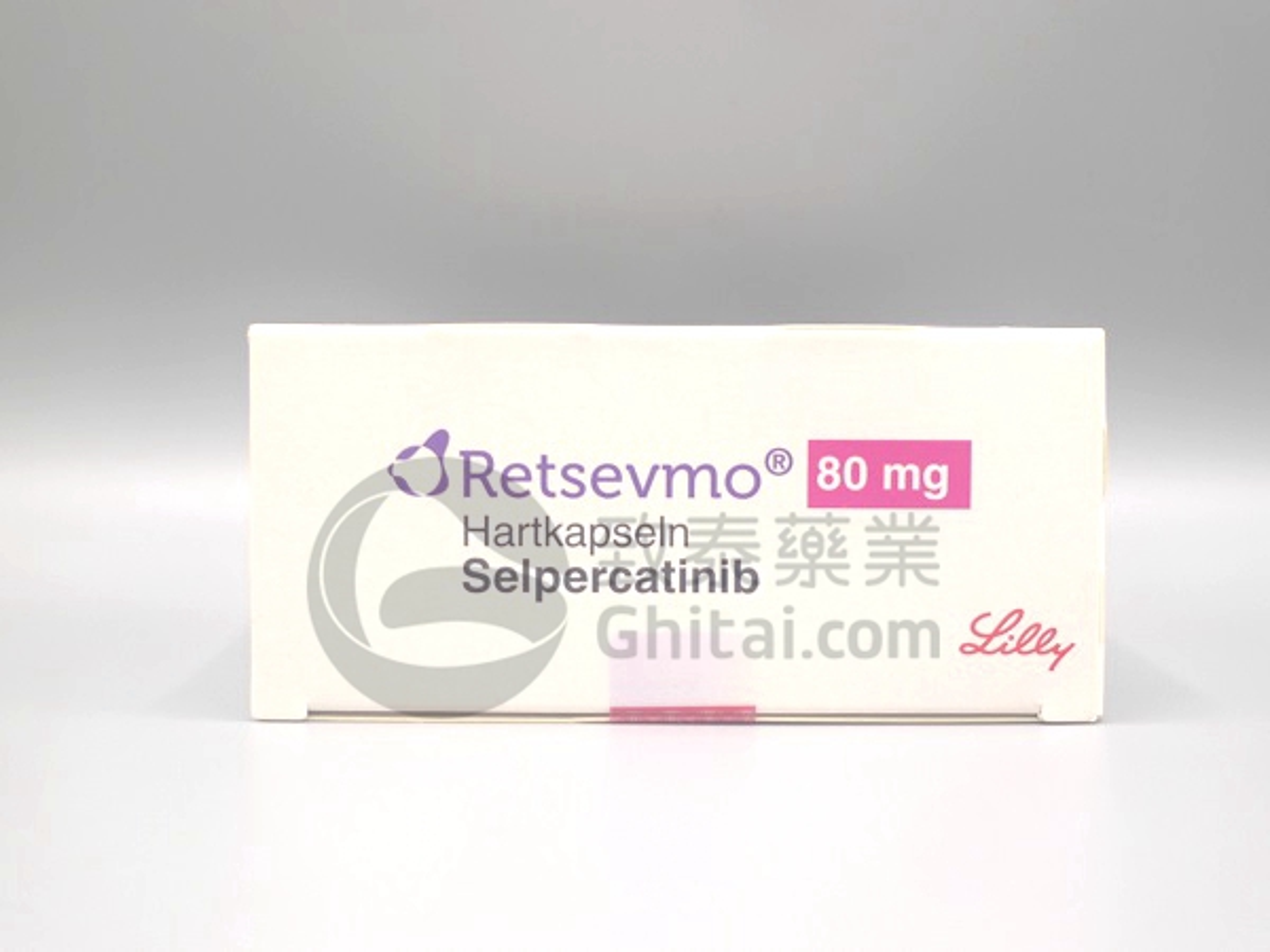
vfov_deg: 24.4
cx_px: 635
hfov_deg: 32.2
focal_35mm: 60
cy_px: 476
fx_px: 2201
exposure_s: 1/125
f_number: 2.8
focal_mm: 12.8
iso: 125
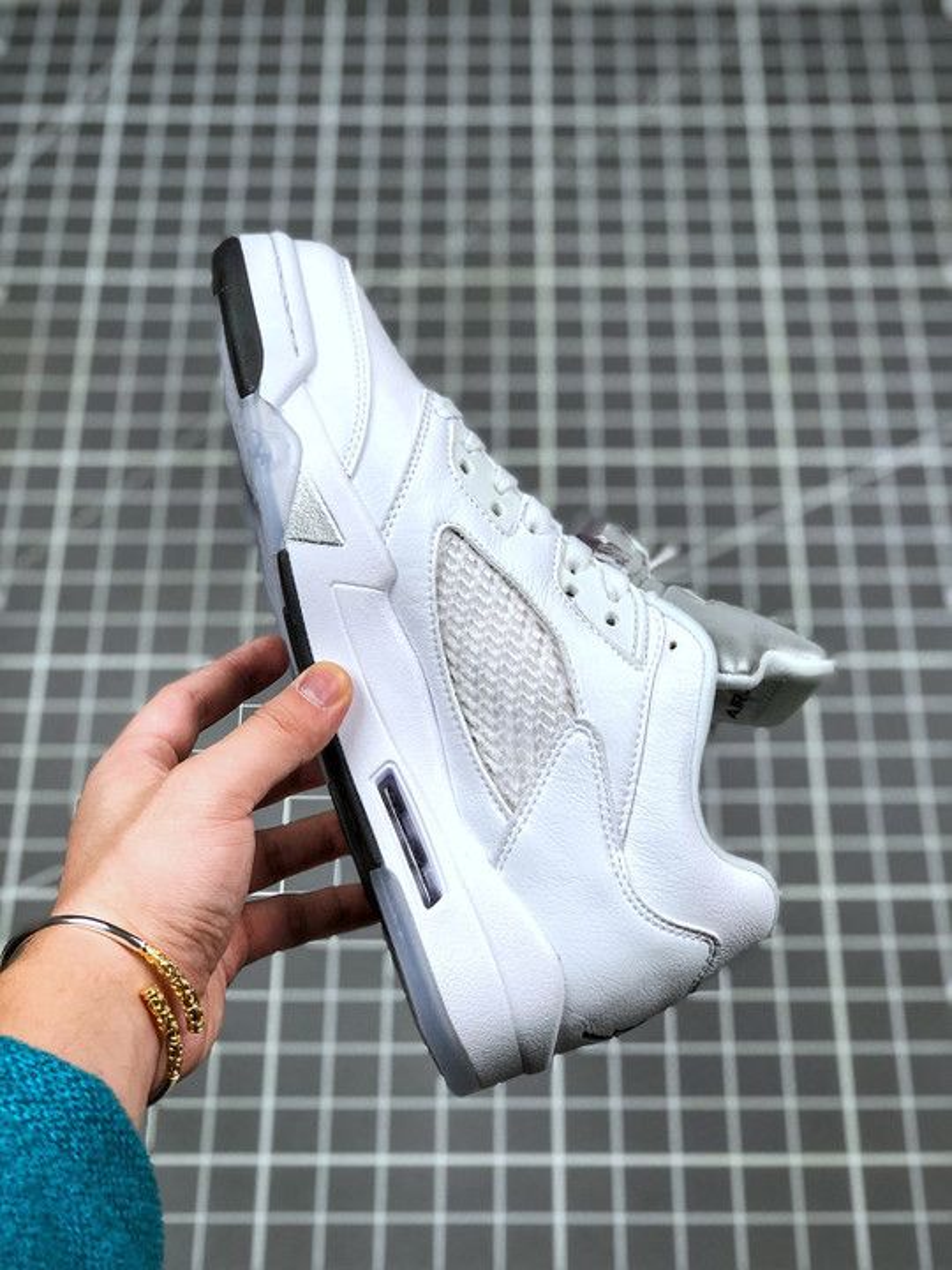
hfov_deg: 25.7
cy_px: 635
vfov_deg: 33.8
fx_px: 2090
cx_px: 476
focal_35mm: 57
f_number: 2.8
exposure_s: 1/50
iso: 32
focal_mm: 6.6
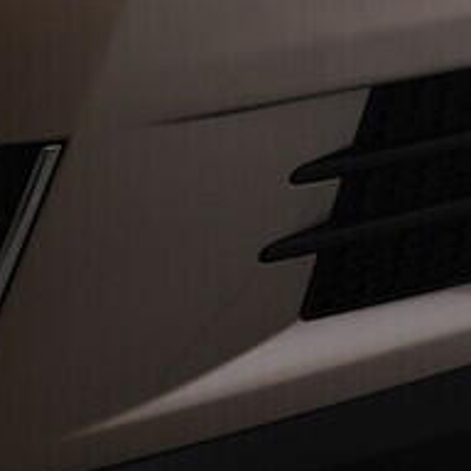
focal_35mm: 163
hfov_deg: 10.0
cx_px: 905
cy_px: -53
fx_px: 2509
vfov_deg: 10.6
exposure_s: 1/125
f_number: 5
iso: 125
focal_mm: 24
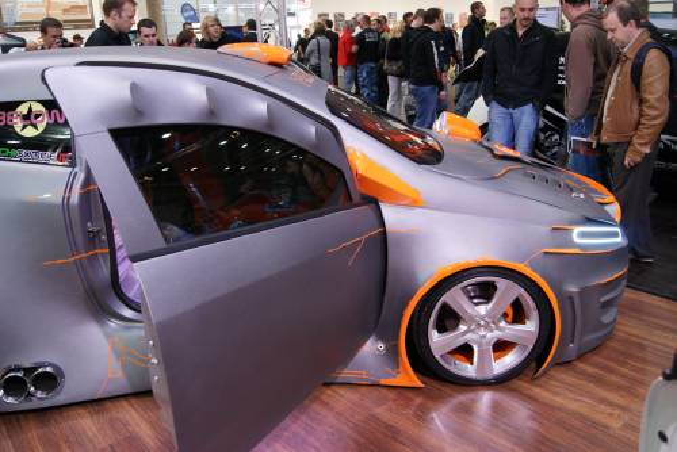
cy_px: 226
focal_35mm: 30
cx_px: 338
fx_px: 564
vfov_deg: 43.7
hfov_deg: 61.9
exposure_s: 1/30
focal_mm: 20
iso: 400
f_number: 3.5
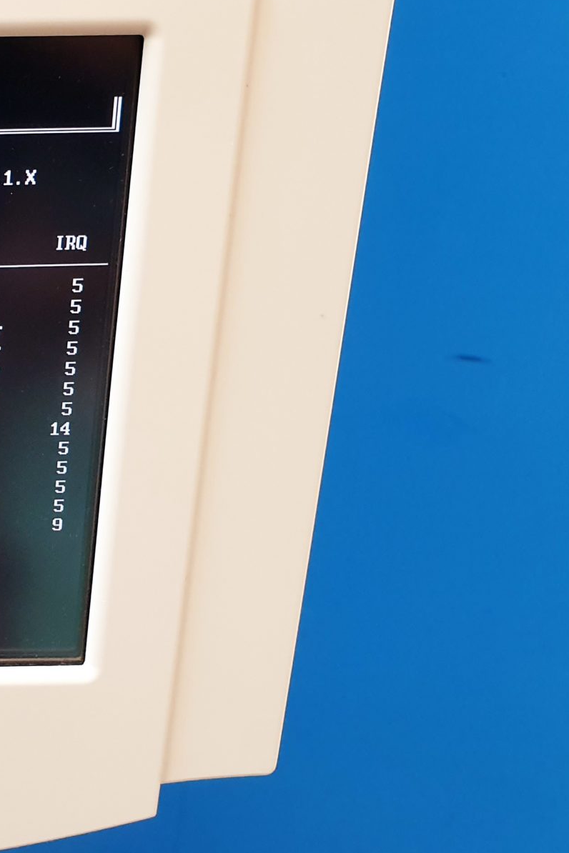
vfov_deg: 34.5
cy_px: 435
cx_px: -293
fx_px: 1375
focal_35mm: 58
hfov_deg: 20.1
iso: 250
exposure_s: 1/50
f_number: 2.4
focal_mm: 4.3
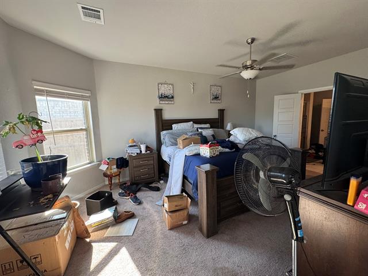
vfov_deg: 85.7
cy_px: 138
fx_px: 149
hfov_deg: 102.1
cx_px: 184
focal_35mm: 14
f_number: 2.2
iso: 250
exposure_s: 1/120
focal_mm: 2.22
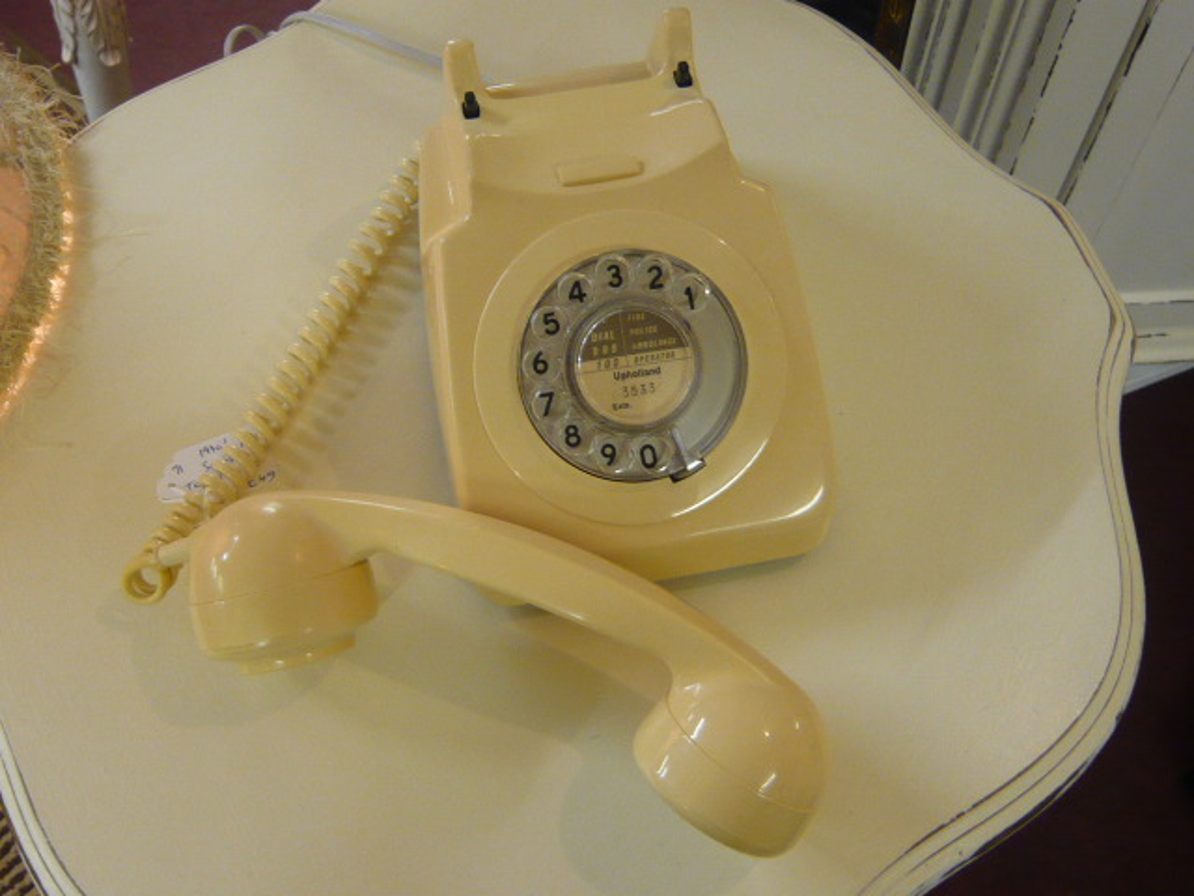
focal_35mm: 35
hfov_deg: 52.6
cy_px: 448
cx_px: 597
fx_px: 1207
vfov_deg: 40.7
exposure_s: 1/15
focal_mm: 4.6
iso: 200
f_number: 2.8
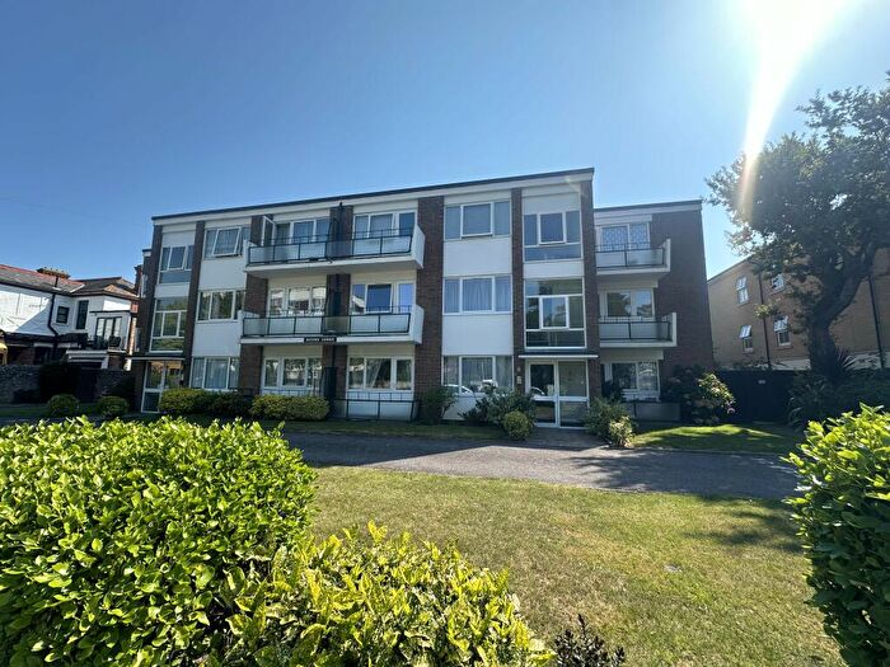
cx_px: 445
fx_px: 360
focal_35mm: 14
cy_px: 334
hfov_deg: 102.1
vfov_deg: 85.7
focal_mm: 2.22
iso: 40
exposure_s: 1/739
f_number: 2.2
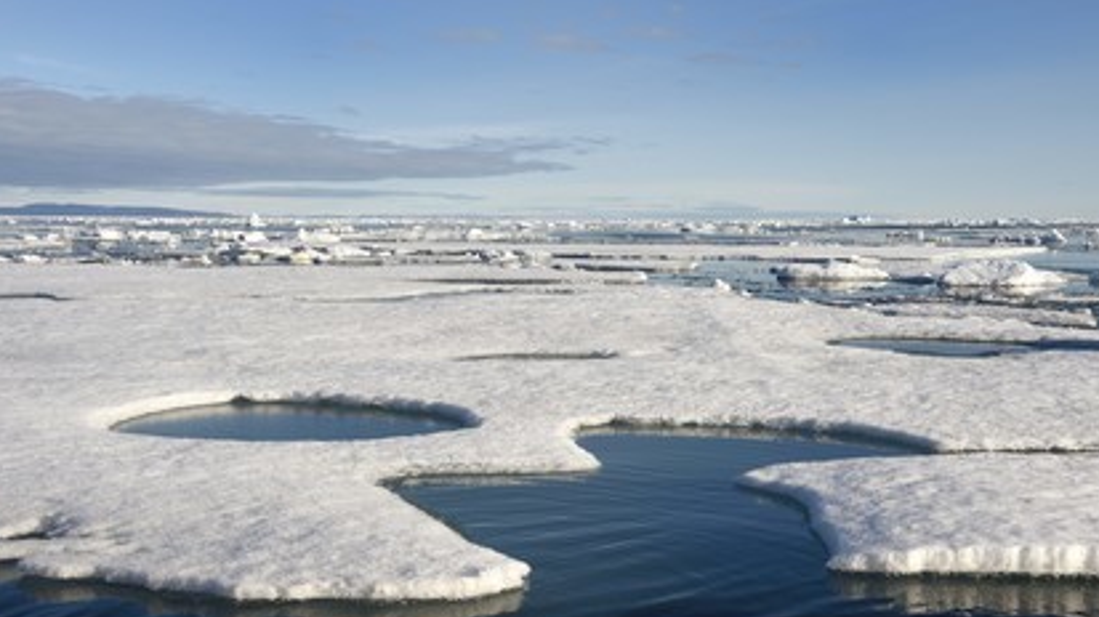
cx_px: 551
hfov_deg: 42.1
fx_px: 1427
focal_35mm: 49
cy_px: 348
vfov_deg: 24.4
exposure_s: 1/250
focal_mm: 46
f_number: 14
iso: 200
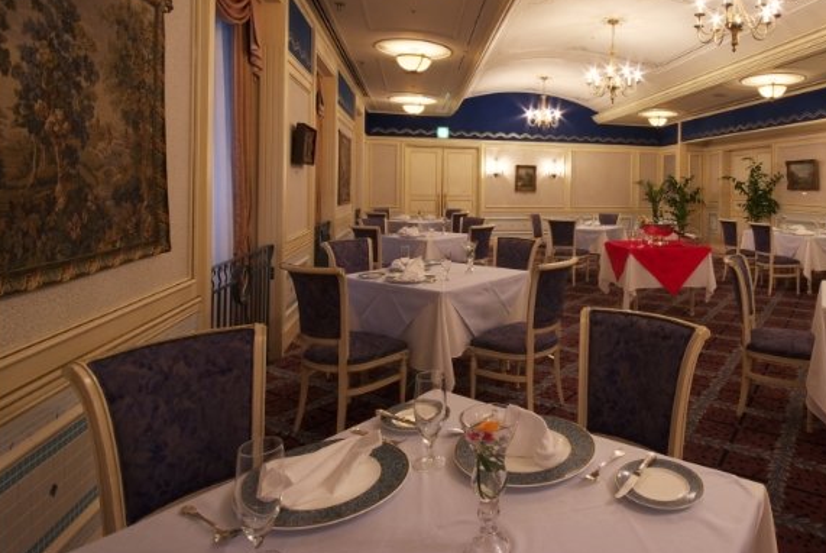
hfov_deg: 77.8
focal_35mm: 21
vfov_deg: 58.2
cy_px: 183
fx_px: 482
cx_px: 567
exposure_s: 1.3
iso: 200
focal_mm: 10
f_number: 11
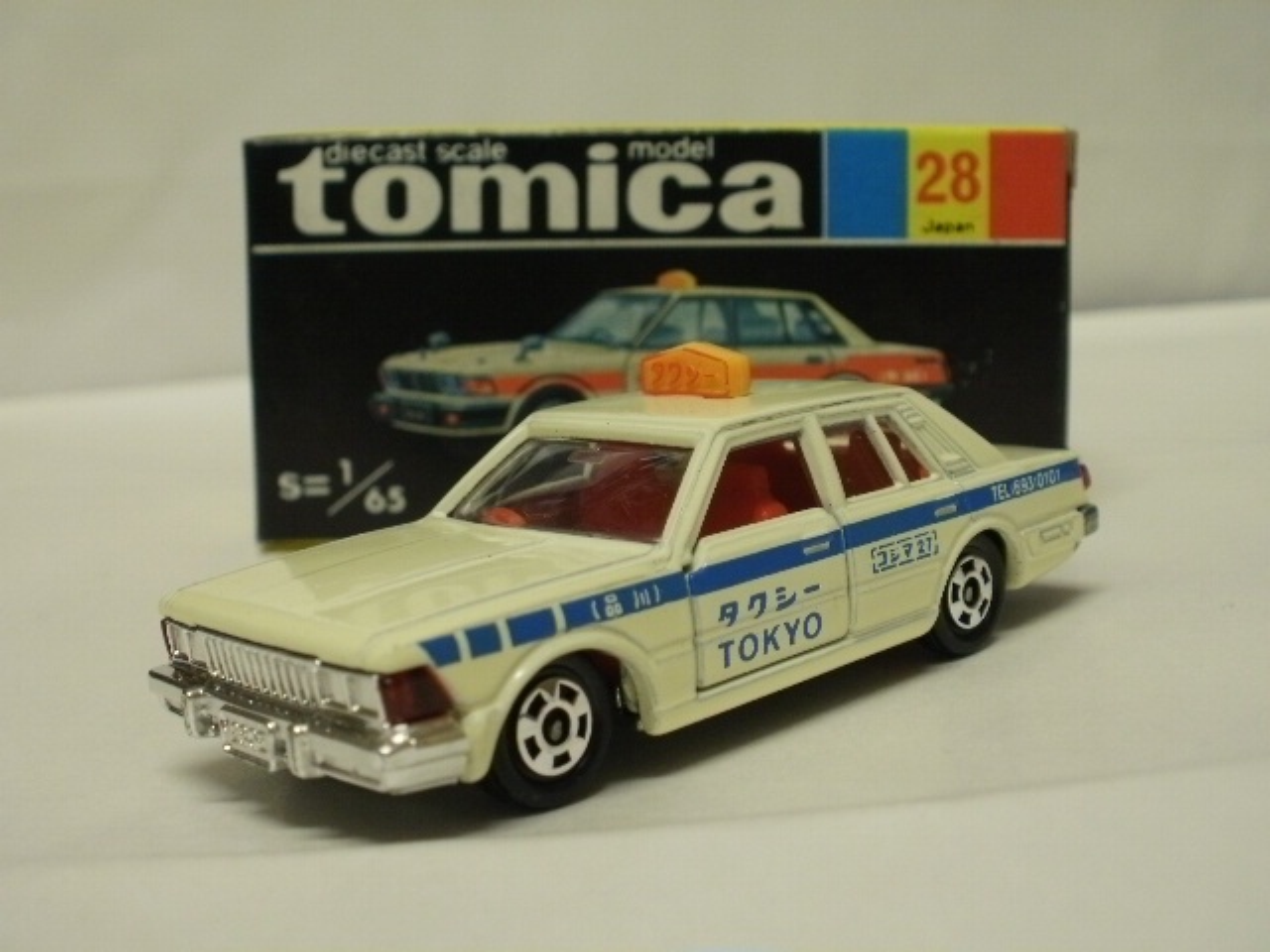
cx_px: 635
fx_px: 1614
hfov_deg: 42.9
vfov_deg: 32.9
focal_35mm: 44
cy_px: 476
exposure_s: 1/13
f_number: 4
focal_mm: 7.7
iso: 125
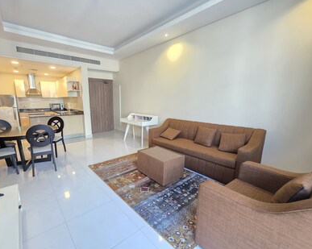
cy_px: 132
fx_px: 138
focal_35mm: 15
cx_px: 138
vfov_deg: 83.9
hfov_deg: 96.4
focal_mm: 2.2
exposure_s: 1/50
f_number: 1.9
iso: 500
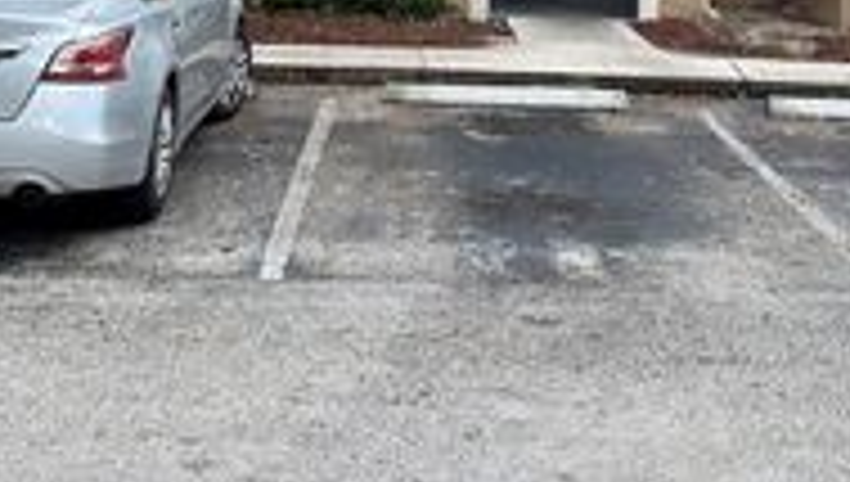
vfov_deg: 16.1
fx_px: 1558
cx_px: 504
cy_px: -246
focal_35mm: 69
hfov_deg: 30.5
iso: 80
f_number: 1.78
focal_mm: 6.86
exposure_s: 1/1050
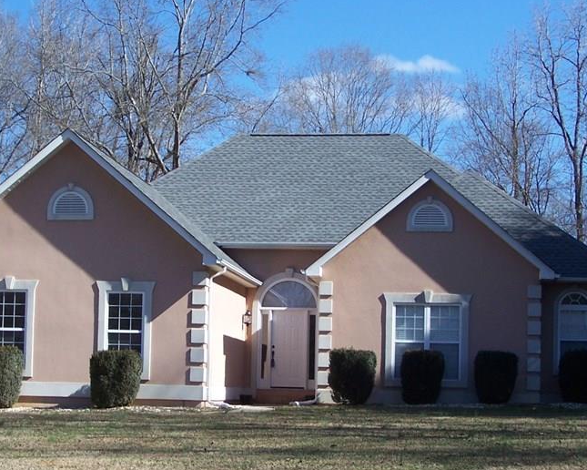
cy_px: 257
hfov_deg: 24.1
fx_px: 1372
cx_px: 259
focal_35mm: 79
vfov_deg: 19.4
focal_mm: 8.5
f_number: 3
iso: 80
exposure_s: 1/750
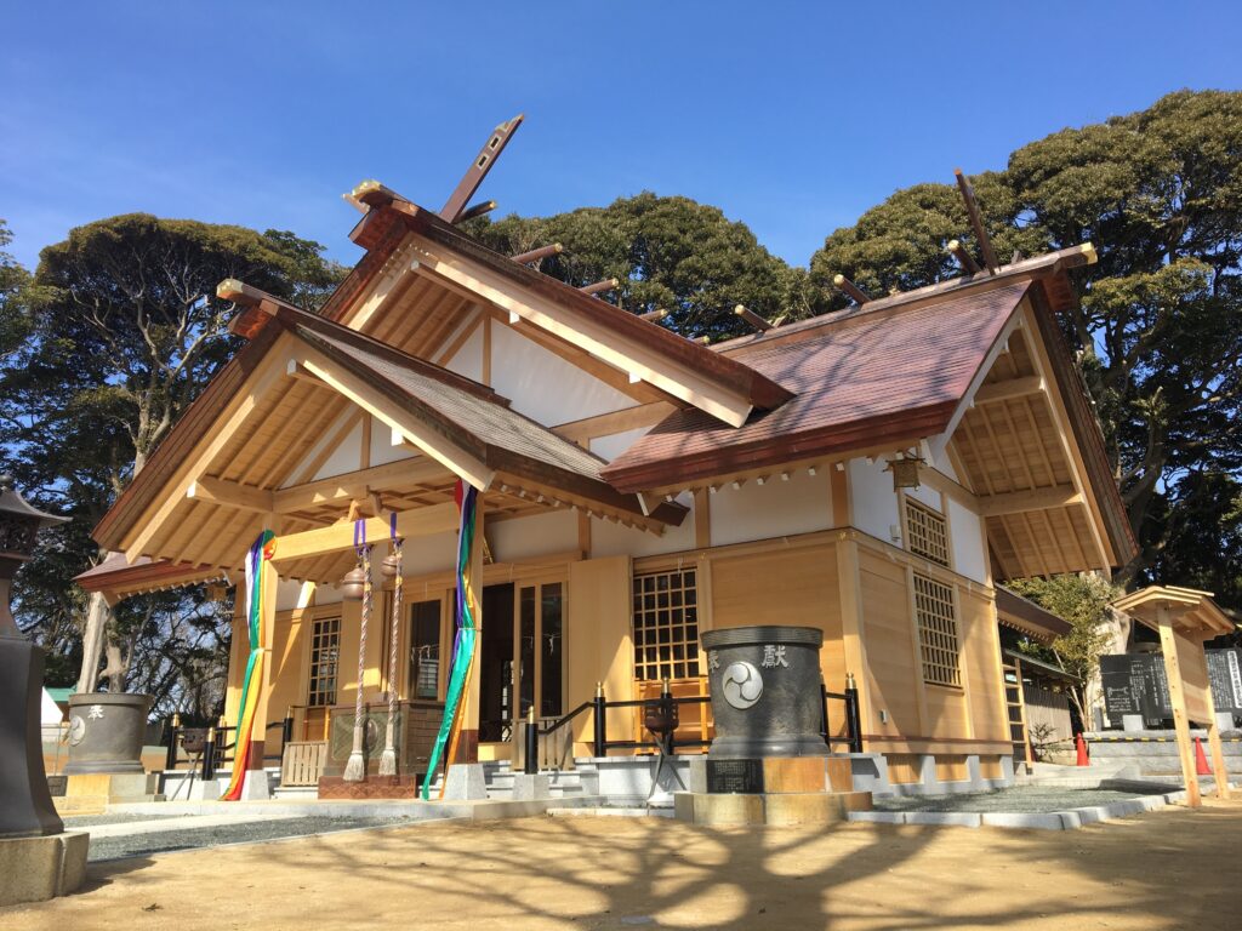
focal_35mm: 29
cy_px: 466
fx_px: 1041
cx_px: 621
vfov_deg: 48.2
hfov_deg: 61.7
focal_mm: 4.15
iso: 25
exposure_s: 1/793
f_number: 2.2
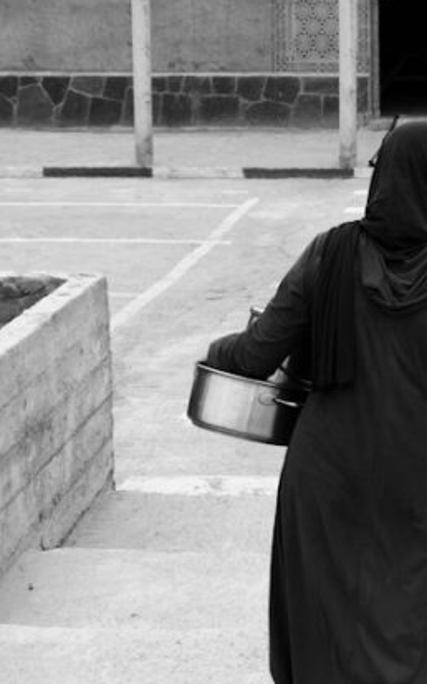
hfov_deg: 15.8
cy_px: 237
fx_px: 1490
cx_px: 493
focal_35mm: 80
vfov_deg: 25.7
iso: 500
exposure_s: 1/950
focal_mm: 24.3
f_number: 5
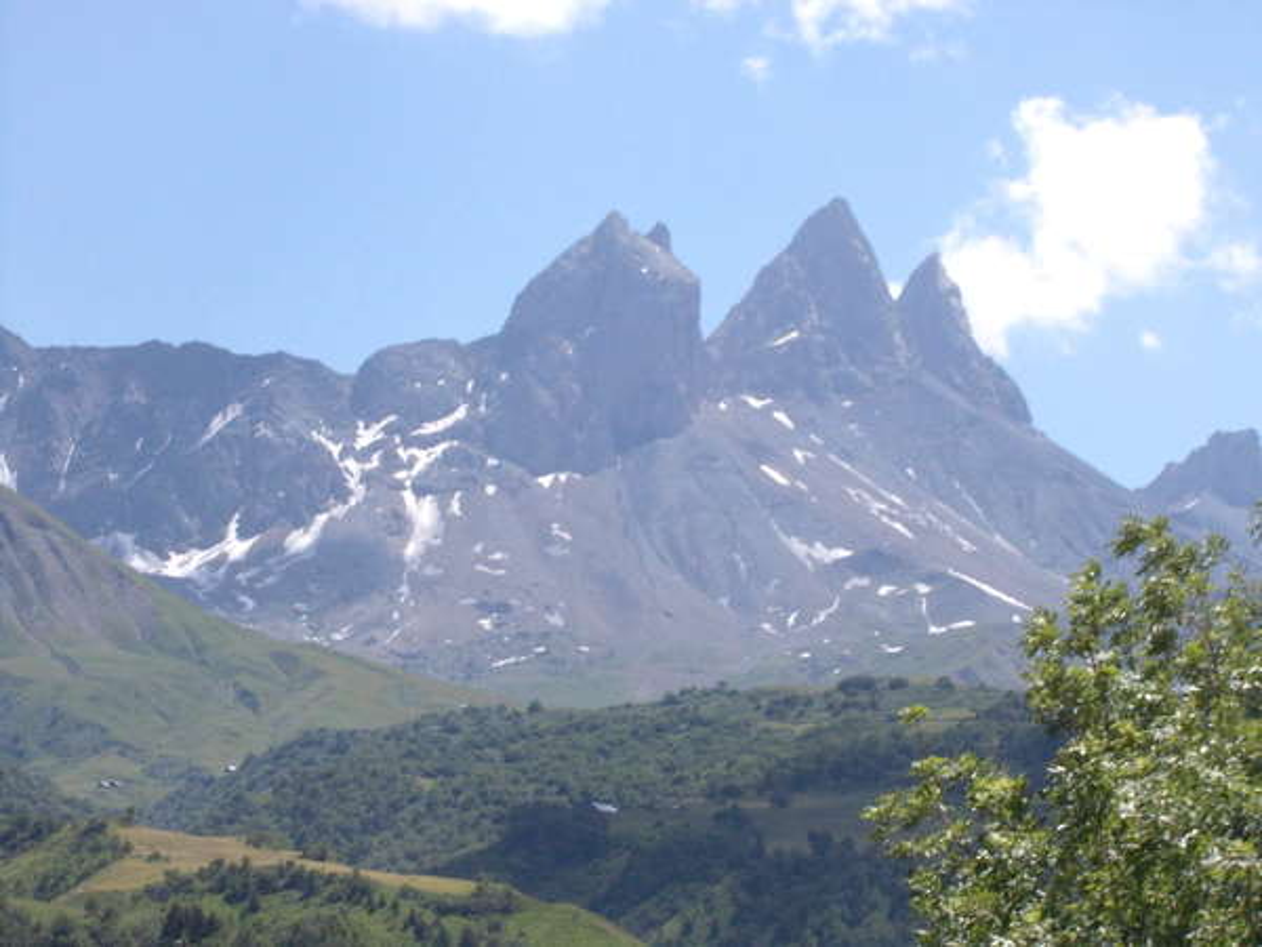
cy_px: 474
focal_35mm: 140
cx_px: 631
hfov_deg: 14.1
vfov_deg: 10.6
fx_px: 5104
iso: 110
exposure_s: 1/500
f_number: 6.8
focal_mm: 20
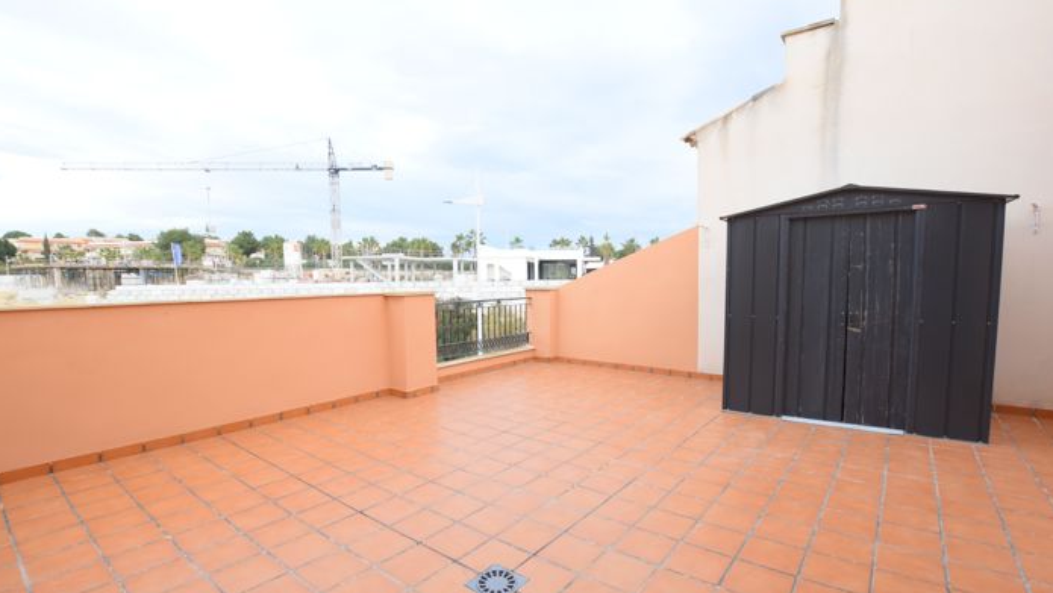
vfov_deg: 62.3
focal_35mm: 18
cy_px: 318
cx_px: 526
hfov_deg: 94.2
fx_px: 490
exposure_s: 1/250
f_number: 5.6
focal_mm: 11
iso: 400
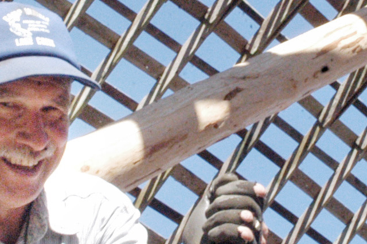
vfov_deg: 9.7
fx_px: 1437
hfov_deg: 14.5
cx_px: 294
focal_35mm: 141
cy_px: 9
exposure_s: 1/125
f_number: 25
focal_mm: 20
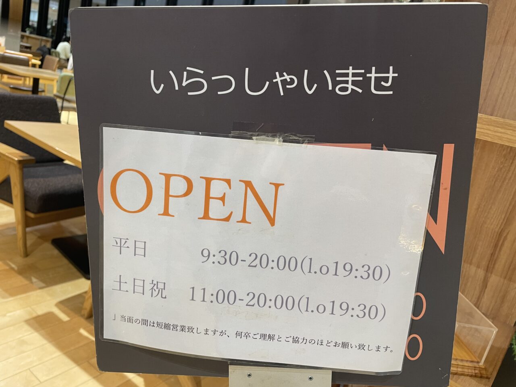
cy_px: 194
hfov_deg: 67.3
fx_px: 388
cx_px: 258
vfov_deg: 53.1
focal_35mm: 26
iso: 80
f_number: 1.6
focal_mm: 4.2
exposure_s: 1/50
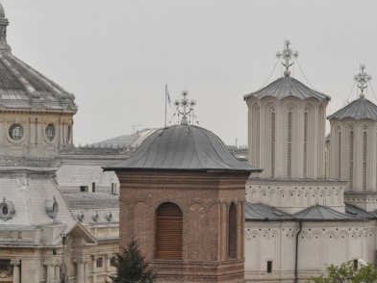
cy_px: 192
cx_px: 91
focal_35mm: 206
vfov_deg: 7.2
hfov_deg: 9.6
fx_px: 2244
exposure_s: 1/1600
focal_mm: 70
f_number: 10
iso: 1600
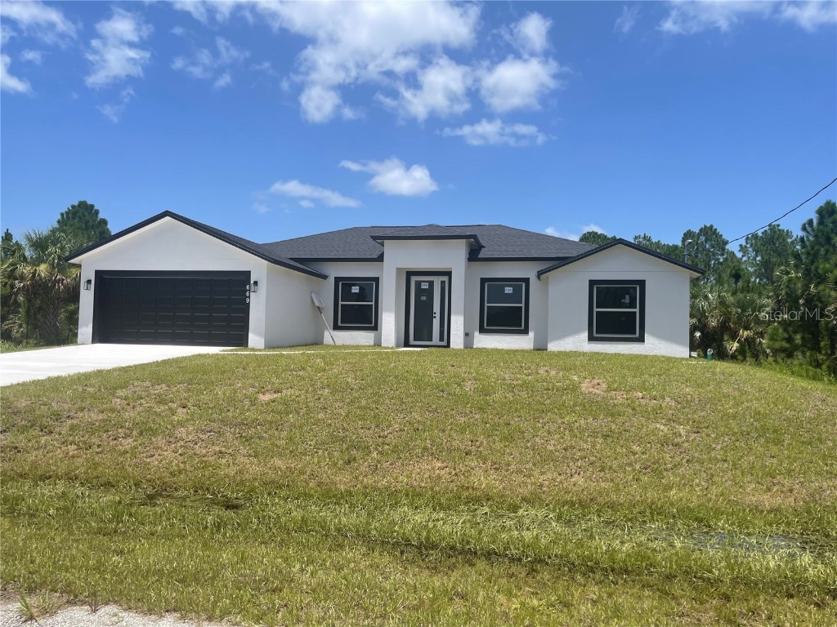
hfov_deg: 69.4
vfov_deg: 54.9
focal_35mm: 25
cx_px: 418
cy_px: 314
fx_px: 604
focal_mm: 5.1
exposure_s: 1/3663
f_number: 1.6
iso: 32
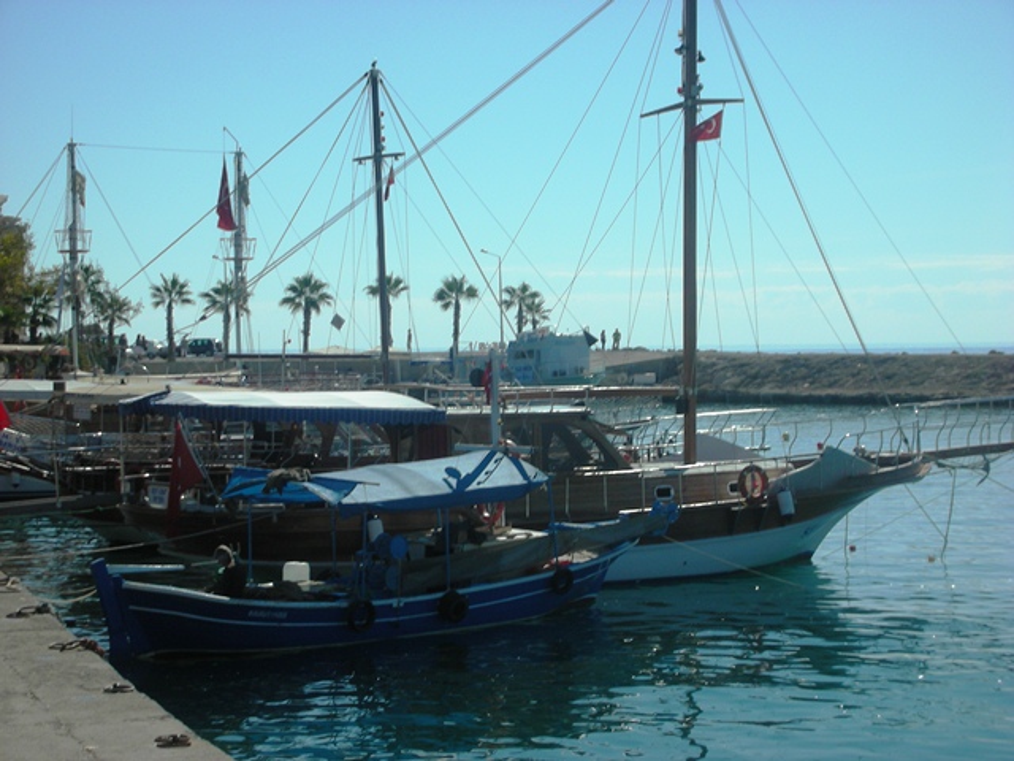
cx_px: 507
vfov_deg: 17.2
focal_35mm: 86
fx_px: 2519
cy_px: 380
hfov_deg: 22.8
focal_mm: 14.3
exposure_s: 1/80.4
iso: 50
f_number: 13.6
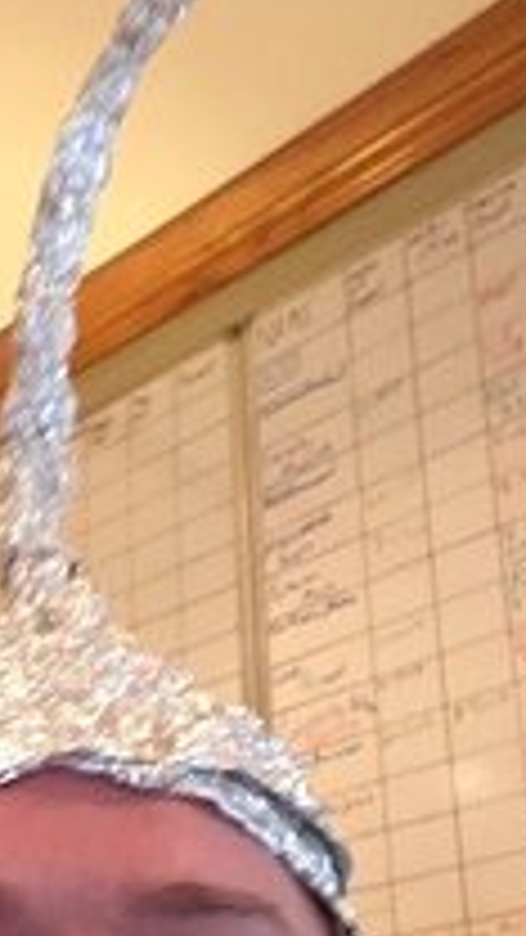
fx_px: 1612
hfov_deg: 18.2
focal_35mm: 65
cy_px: 702
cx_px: 45
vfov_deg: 31.8
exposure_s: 1/20
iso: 400
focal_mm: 2.15
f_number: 2.4
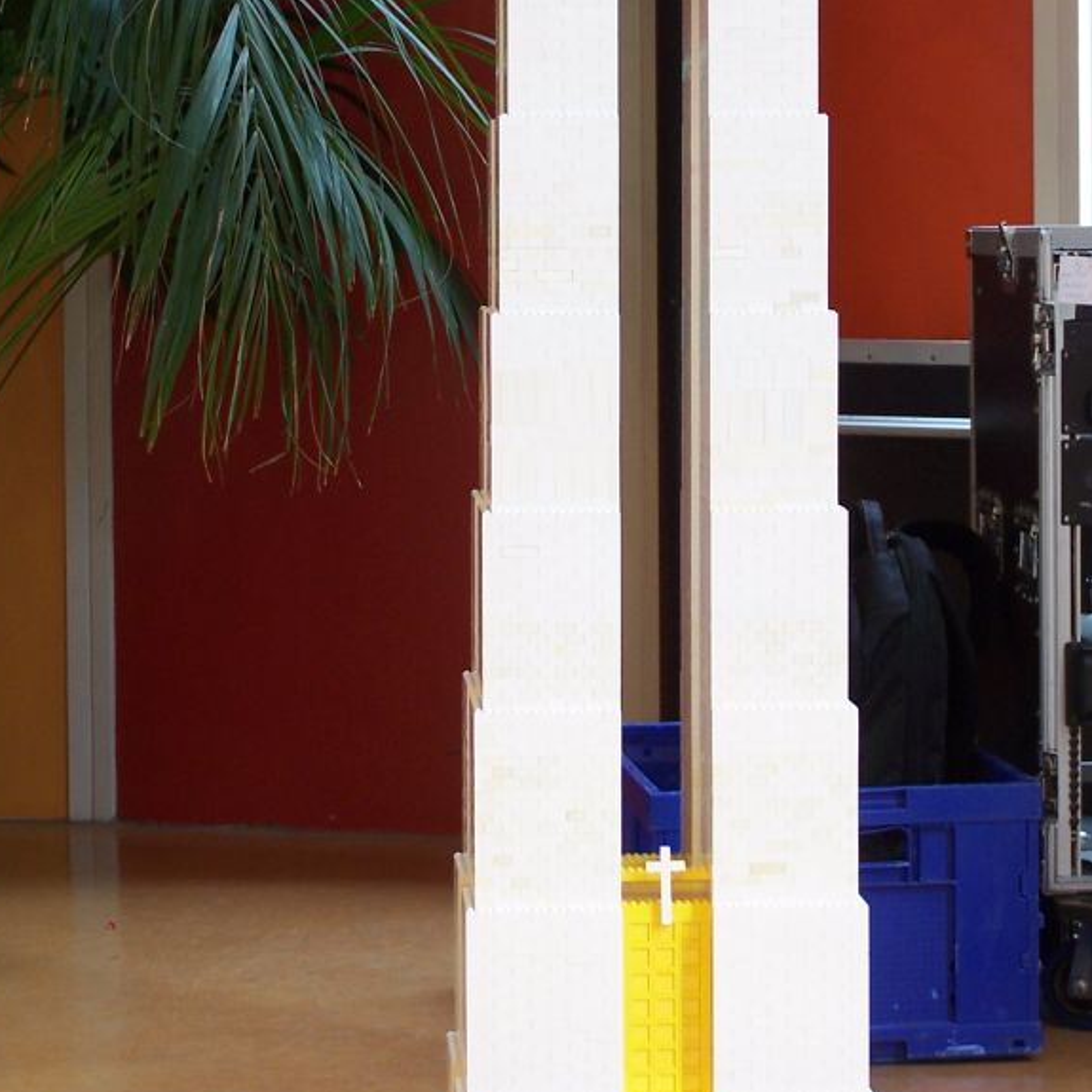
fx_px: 4211
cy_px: 270
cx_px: 674
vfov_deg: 14.7
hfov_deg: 14.8
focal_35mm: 118
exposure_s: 1/8
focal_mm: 12.4
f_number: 3.2
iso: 80
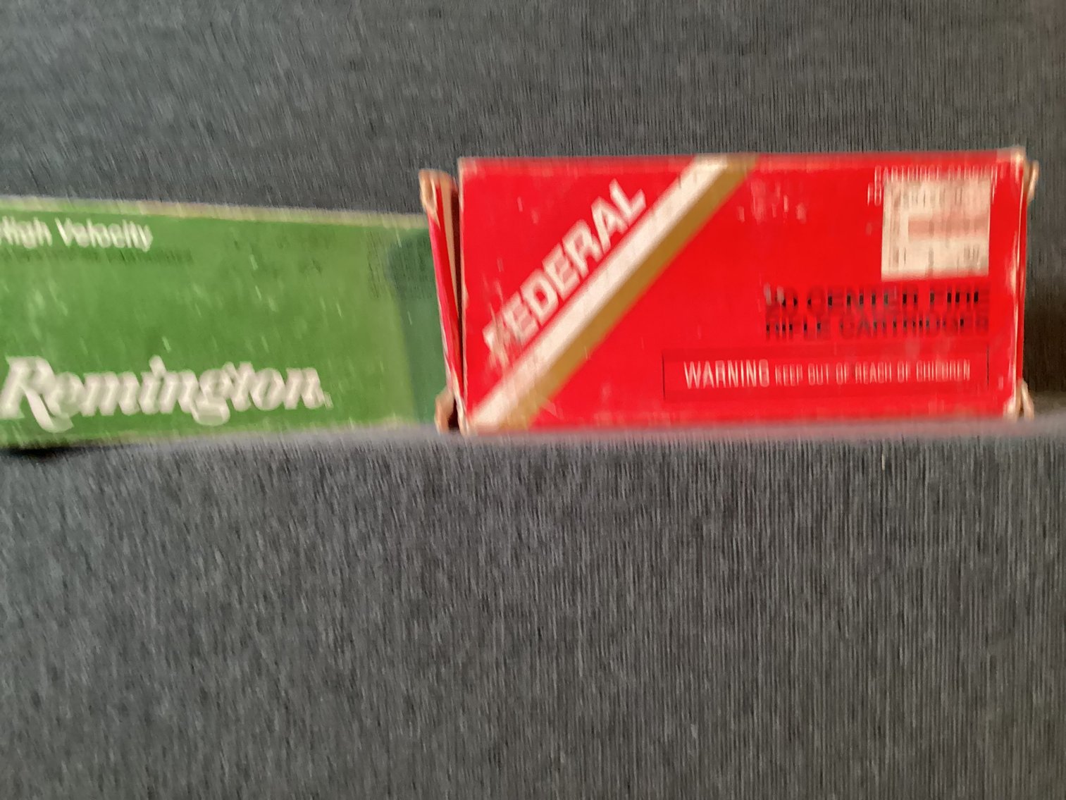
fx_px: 955
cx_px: 533
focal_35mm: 31
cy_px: 400
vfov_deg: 45.4
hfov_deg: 58.3
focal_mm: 3.3
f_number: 2.4
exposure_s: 1/60
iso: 320
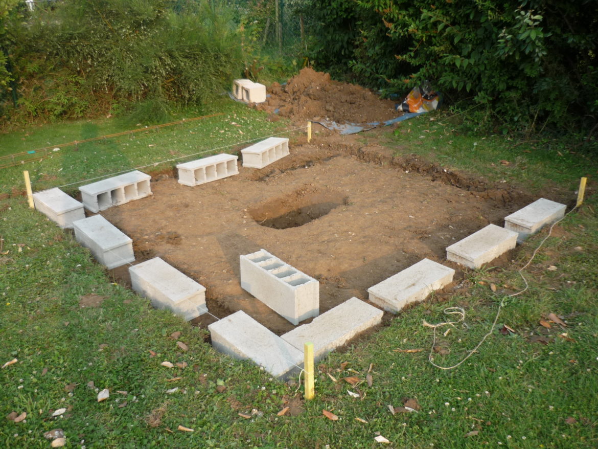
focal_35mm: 33
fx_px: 570
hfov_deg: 55.3
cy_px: 224
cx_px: 299
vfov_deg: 43.0
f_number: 2.8
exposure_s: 1/250
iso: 100
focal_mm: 5.5
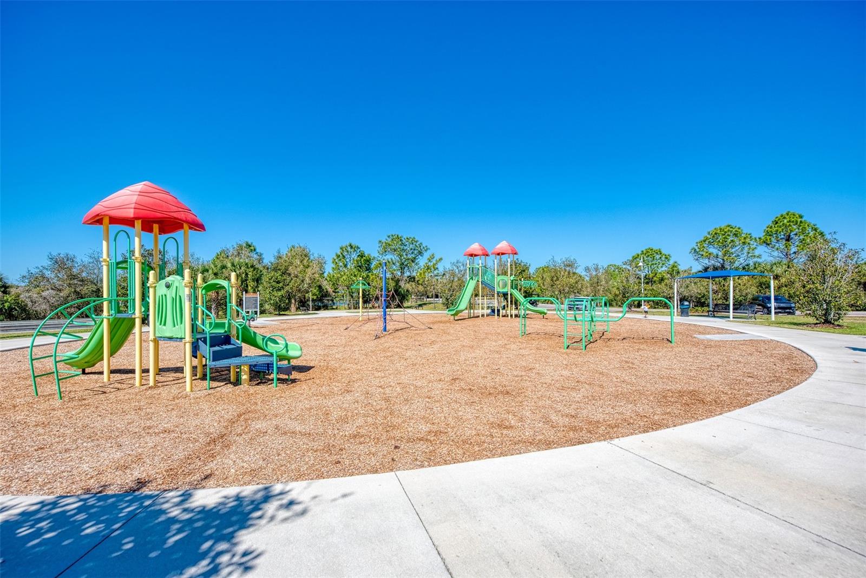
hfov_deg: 100.4
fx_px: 361
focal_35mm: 15
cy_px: 289
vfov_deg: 77.3
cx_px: 433
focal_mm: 15
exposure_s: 1/1000
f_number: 7.1
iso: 400
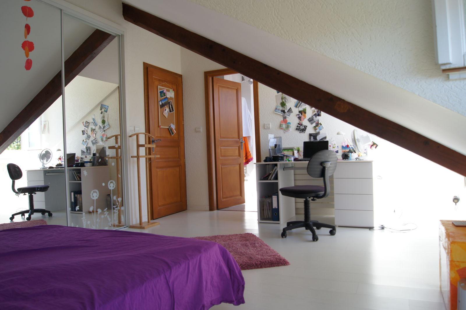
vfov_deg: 47.9
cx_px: 233
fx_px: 349
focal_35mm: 27
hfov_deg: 67.4
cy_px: 155
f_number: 7.1
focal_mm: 18
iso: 200
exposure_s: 1/60
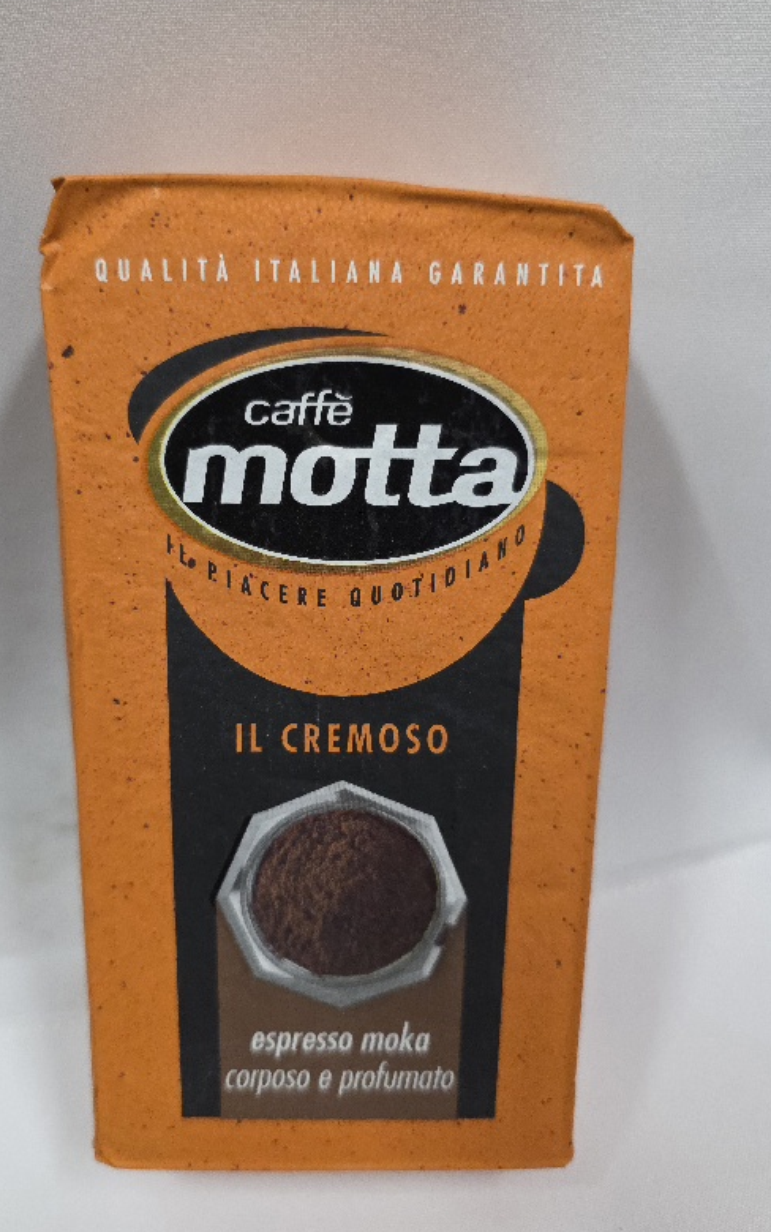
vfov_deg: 72.5
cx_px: 341
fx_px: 840
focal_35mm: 25
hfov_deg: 49.2
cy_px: 608
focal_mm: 6.3
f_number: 1.7
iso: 500
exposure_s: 1/101
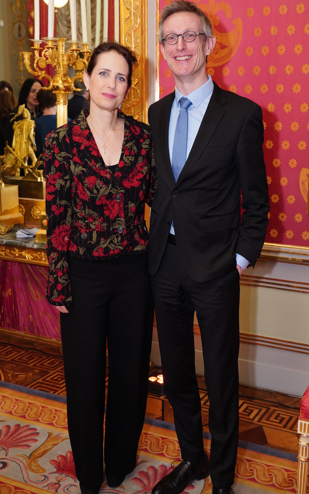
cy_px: 256
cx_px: 165
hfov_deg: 29.2
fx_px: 593
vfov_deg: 45.3
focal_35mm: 44
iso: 1600
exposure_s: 1/100
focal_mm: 33
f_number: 5
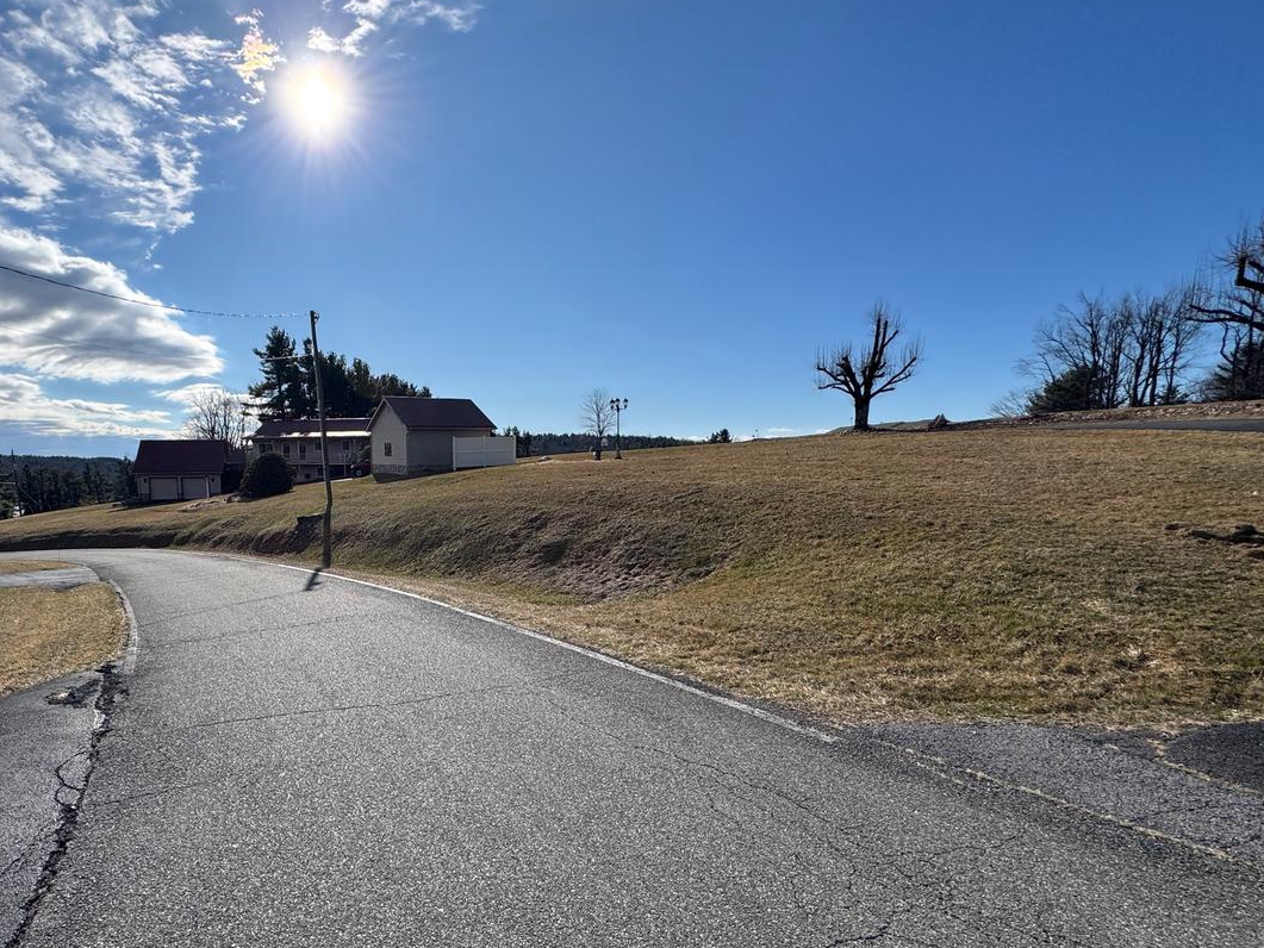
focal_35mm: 19
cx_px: 421
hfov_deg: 81.8
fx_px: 694
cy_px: 573
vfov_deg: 68.0
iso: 50
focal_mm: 2.22
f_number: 2.2
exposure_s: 1/2985
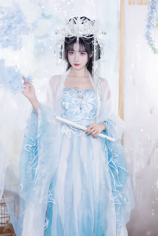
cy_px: 118
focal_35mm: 85
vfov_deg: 23.9
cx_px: 79
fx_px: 560
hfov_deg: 16.1
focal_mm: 85
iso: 100
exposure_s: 1/250
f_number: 1.4
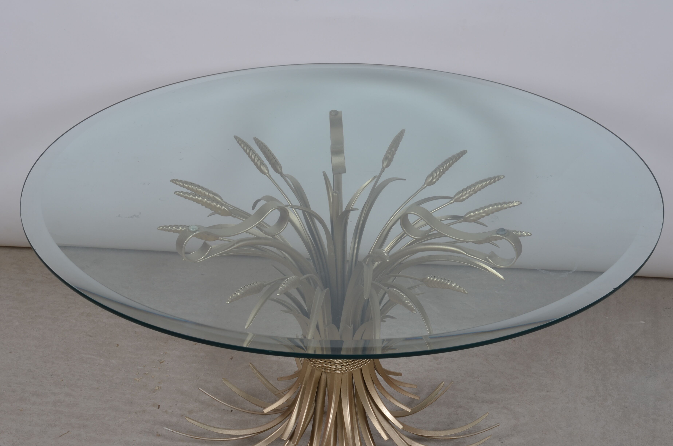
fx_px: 1399
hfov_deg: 27.0
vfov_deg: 18.1
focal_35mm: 75
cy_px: 223
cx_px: 336
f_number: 14
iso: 100
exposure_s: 1/125
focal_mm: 50
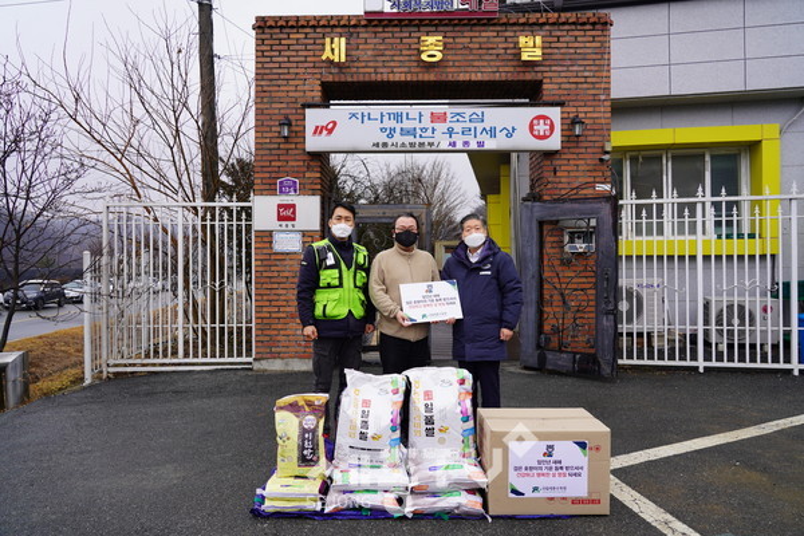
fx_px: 536
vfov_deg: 53.1
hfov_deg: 73.7
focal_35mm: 24
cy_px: 268
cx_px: 402
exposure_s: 1/80
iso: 100
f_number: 4.5
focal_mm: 24
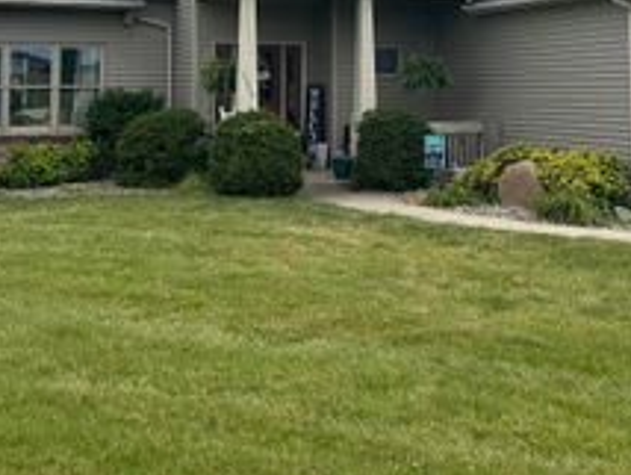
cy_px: 28
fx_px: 1022
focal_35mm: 56
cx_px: 342
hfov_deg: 34.3
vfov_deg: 25.2
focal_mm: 6.86
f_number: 1.78
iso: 80
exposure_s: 1/4348
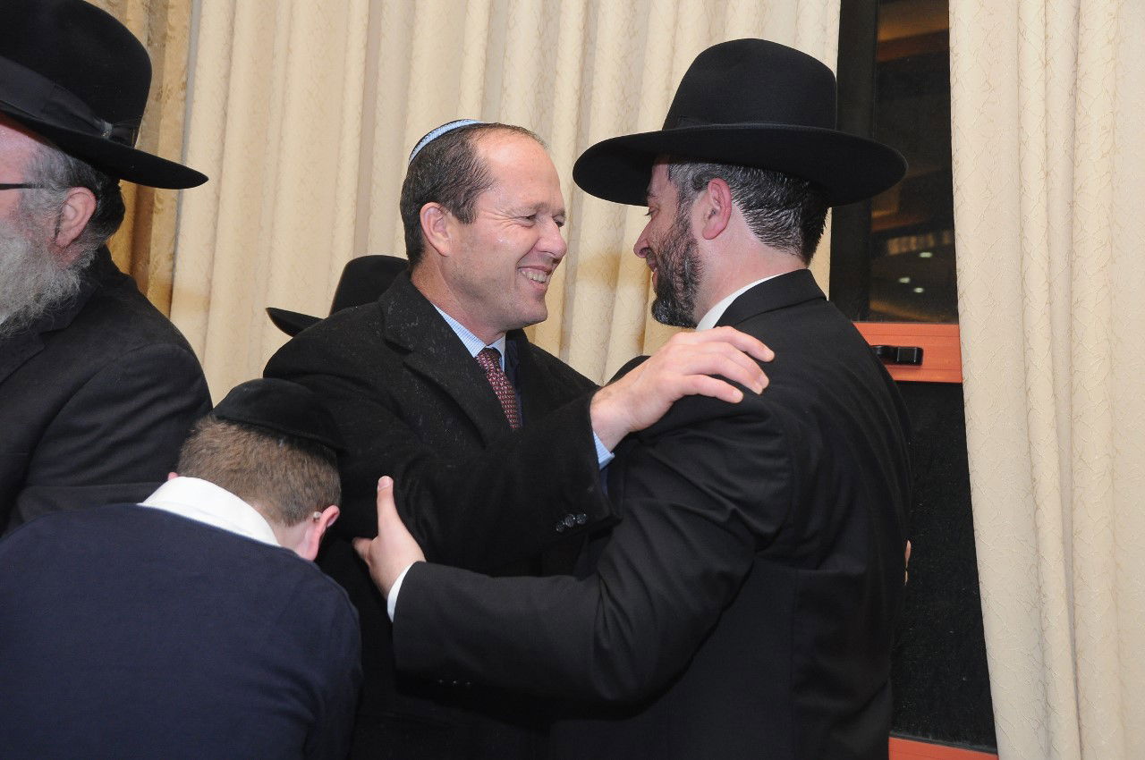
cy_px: 380
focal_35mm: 51
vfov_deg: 26.4
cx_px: 572
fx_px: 1620
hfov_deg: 38.9
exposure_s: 1/60
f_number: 6.3
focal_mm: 34
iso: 800
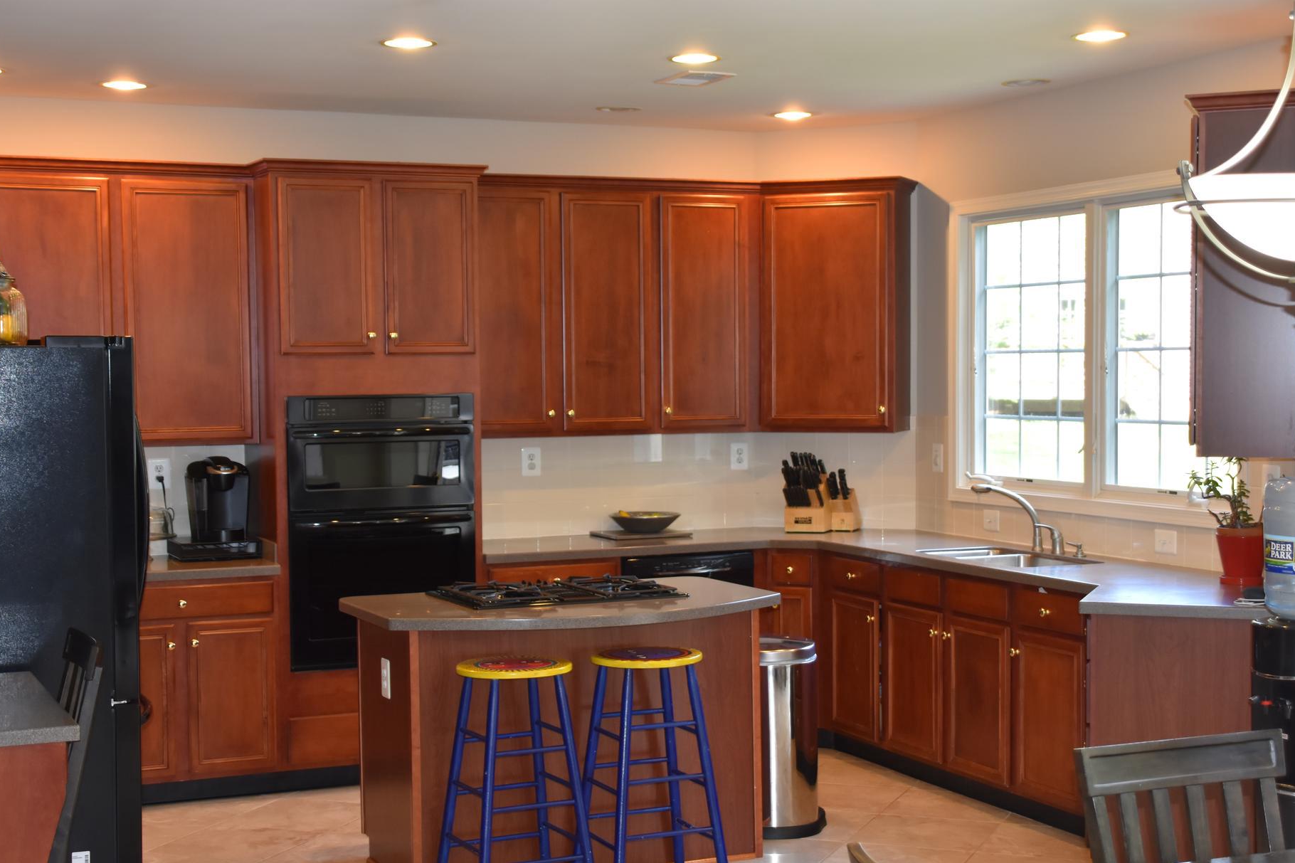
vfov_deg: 25.0
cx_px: 631
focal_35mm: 54
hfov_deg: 36.9
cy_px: 484
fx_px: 1942
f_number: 4.2
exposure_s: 1/60
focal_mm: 32
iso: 640
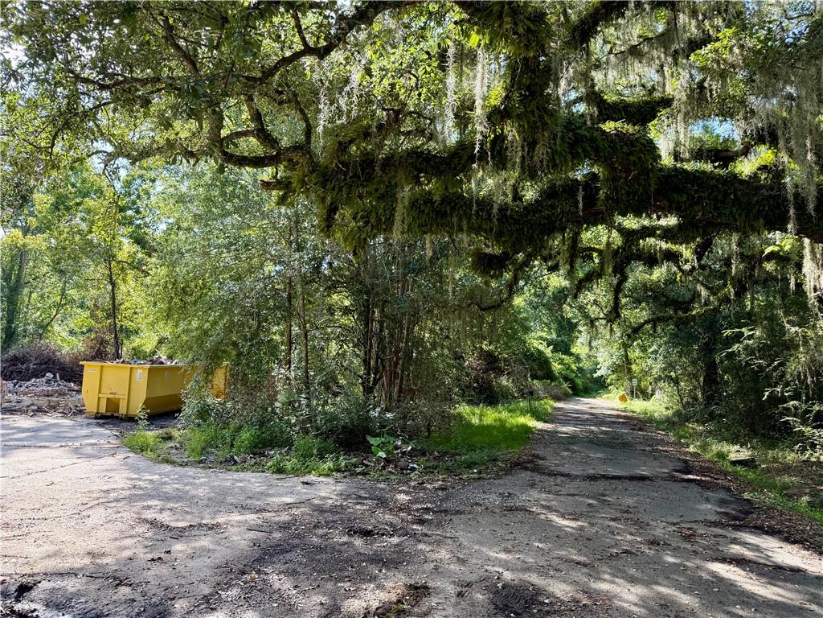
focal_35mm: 24
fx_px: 571
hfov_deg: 71.6
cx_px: 412
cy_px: 309
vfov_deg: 56.8
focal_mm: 6.76
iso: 100
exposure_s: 1/389
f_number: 1.78
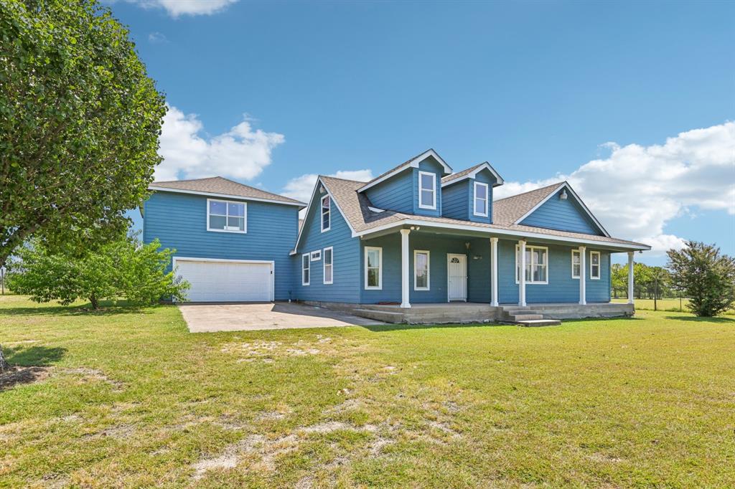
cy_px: 244
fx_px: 367
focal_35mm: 18
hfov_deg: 90.0
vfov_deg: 67.3
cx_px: 368
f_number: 8
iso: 400
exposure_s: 1/1250
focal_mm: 18
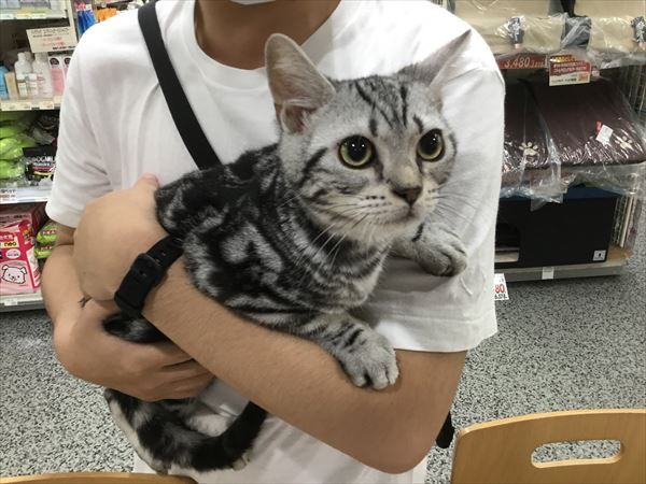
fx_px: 579
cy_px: 242
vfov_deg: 45.4
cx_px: 323
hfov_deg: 58.4
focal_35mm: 31
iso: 80
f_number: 2.4
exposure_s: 1/30
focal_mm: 3.3
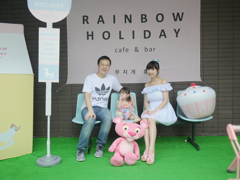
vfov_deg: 36.0
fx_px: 277
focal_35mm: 40
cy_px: 90
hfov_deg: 46.8
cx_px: 120
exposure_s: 1/400
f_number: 1.7
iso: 160
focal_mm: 20
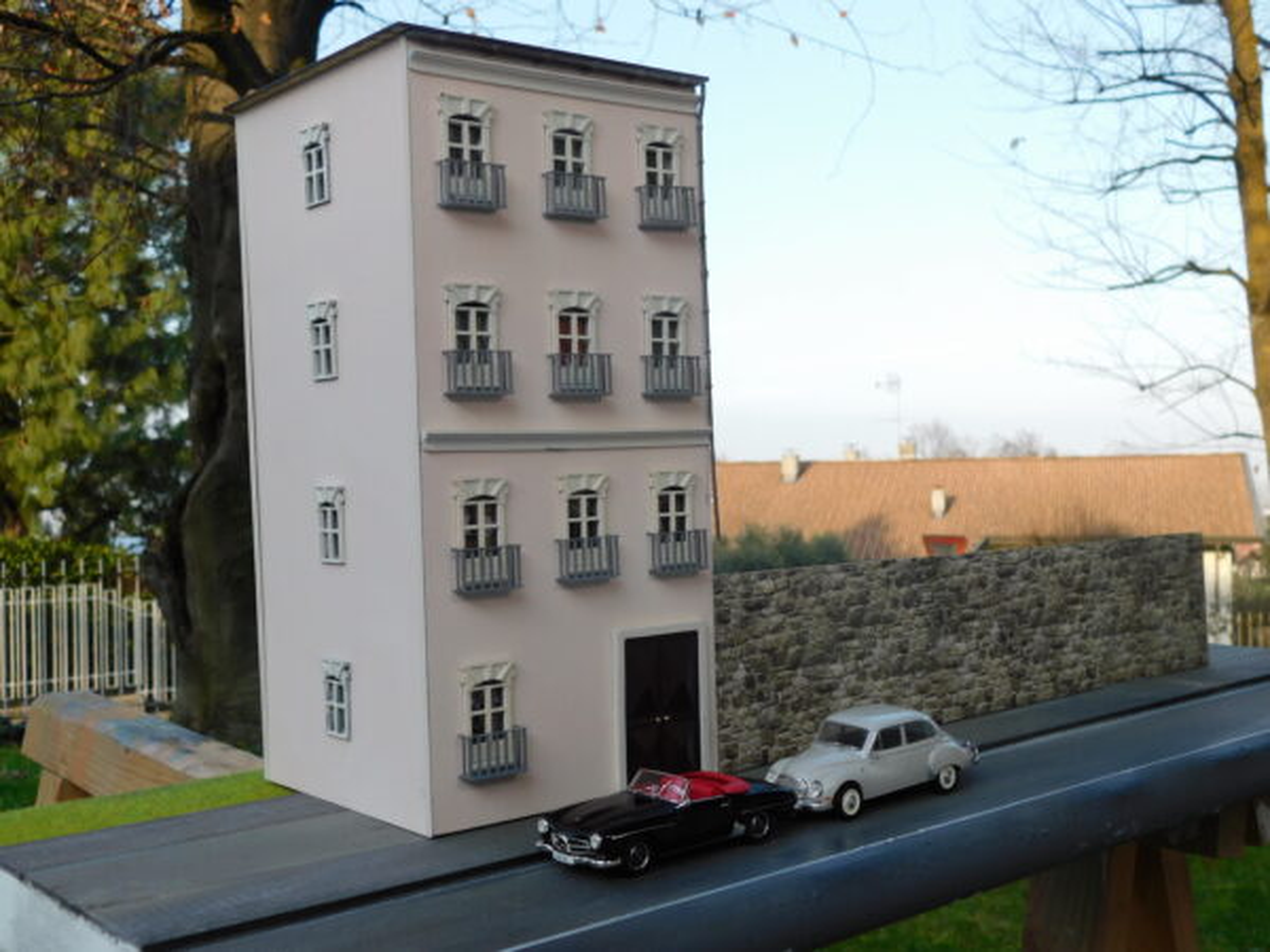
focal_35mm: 40
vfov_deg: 36.0
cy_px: 476
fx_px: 1468
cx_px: 635
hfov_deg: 46.8
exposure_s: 1/400
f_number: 3.6
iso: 125
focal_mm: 7.1
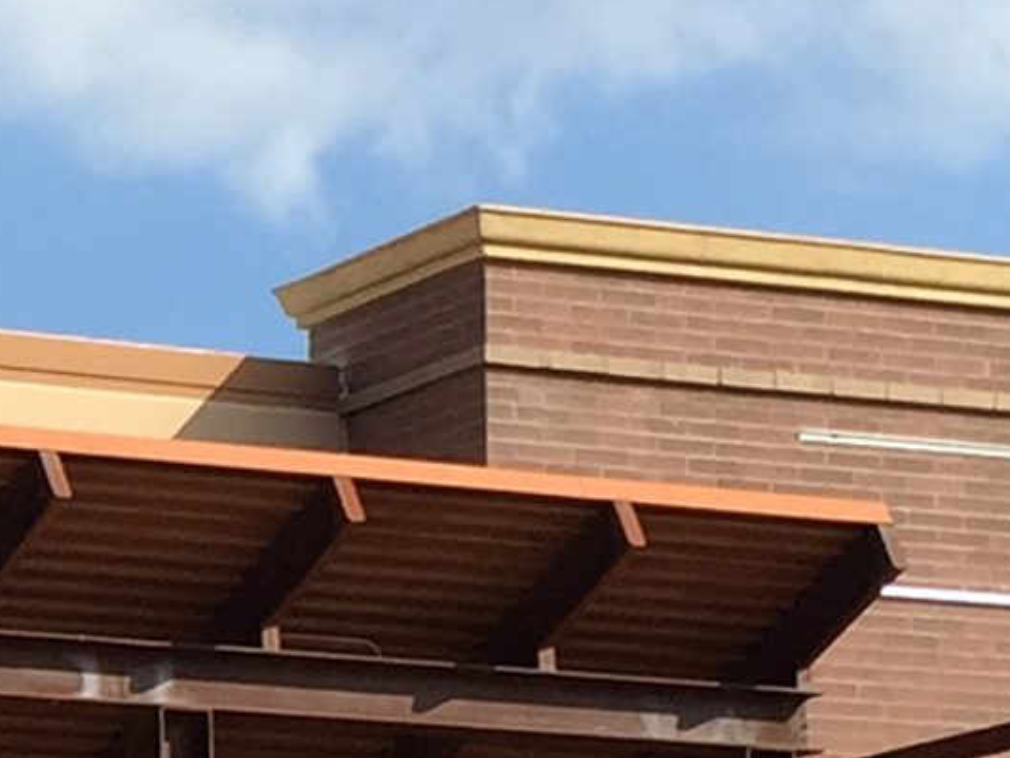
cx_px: -1152
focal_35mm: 178
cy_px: 646
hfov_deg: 10.1
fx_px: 5194
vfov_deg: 8.3
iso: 32
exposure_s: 1/1163
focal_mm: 4.15
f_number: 2.2
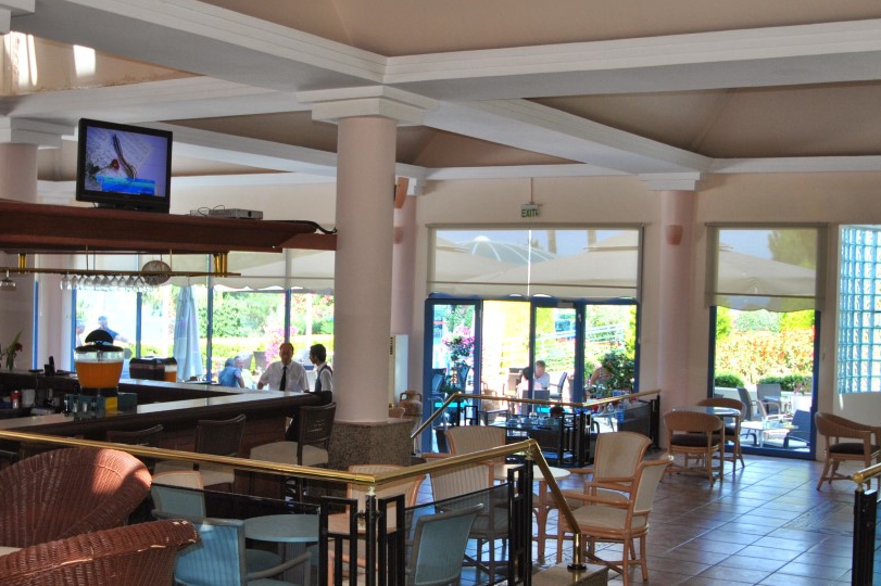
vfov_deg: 26.4
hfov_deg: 38.9
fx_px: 1248
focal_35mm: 51
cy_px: 323
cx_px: 408
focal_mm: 24
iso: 200
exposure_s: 1/80
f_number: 4.5
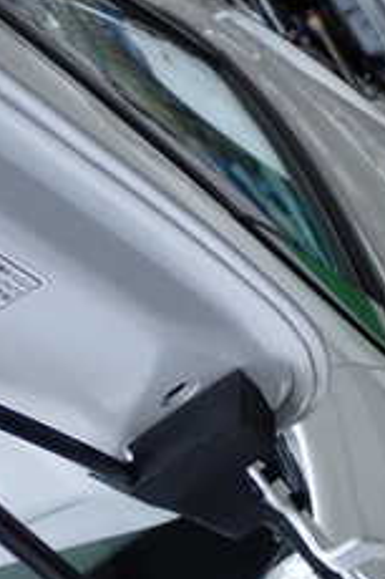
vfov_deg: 19.4
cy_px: 556
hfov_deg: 13.0
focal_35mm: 103
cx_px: -35
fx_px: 1655
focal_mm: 6.83
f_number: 2.7
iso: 100
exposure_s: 1/125
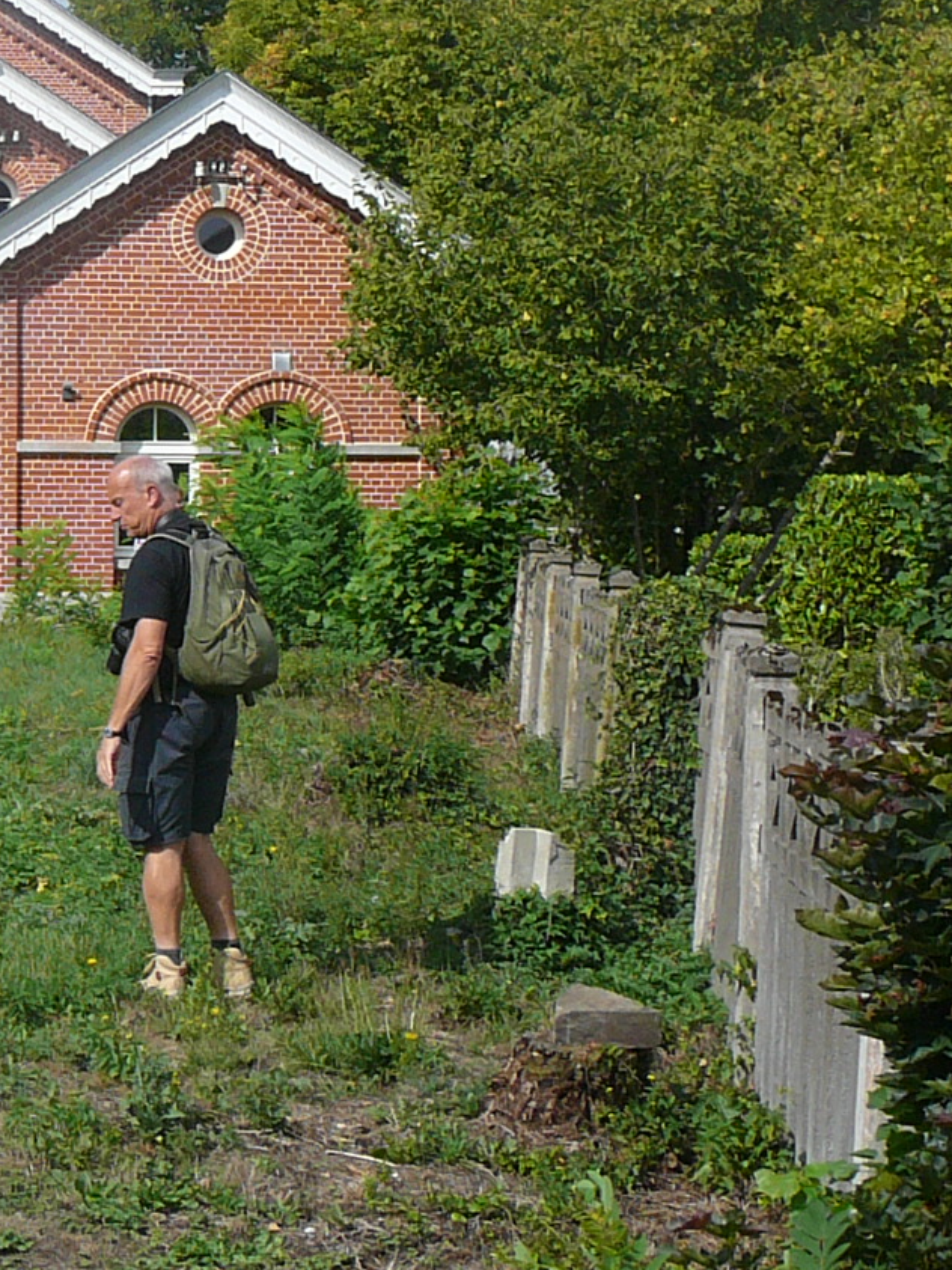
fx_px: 3118
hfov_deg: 16.4
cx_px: -277
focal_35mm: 85
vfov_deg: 23.0
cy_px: 499
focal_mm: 5.2
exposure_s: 1/500
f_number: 5
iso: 80
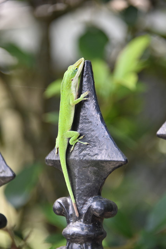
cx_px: 83
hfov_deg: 4.6
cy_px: 124
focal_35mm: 300
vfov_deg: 6.9
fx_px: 2074
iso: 2000
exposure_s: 1/640
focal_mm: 300
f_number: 5.6
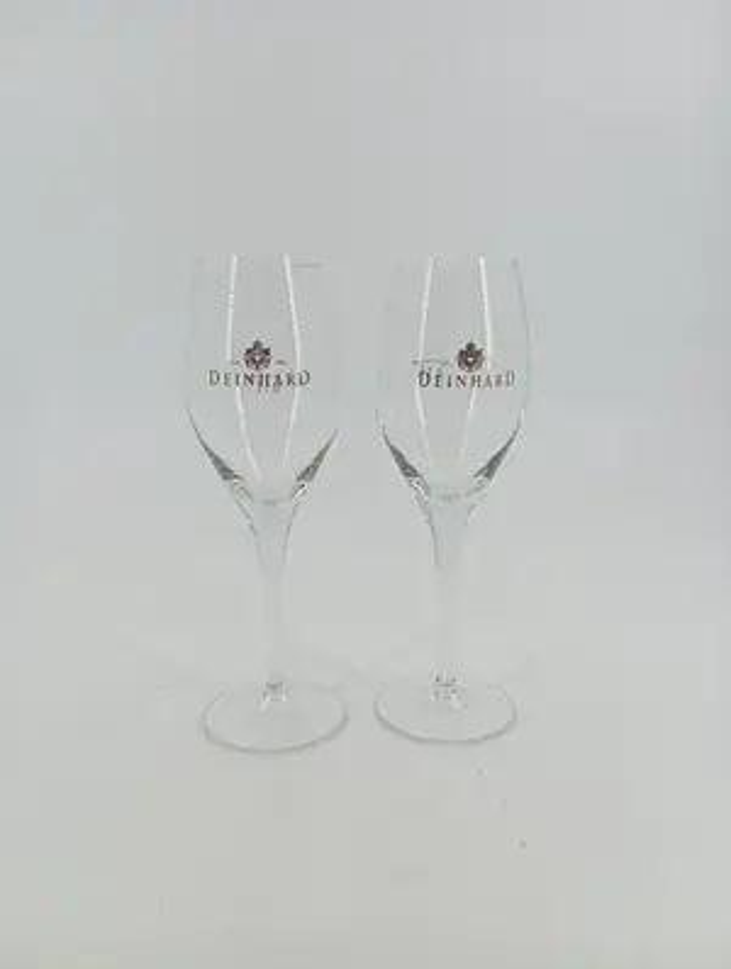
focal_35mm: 28
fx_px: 786
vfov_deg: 63.4
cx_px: 366
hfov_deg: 49.9
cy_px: 484
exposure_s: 1/110
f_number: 1.8
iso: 55
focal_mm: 4.22
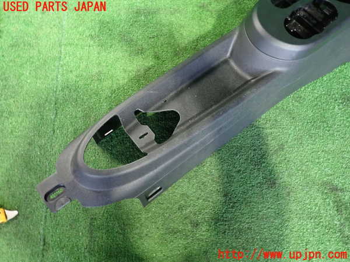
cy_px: 131
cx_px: 175
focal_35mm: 25
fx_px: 253
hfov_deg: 69.4
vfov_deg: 54.9
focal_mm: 4.5
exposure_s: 1/30
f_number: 2
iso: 800
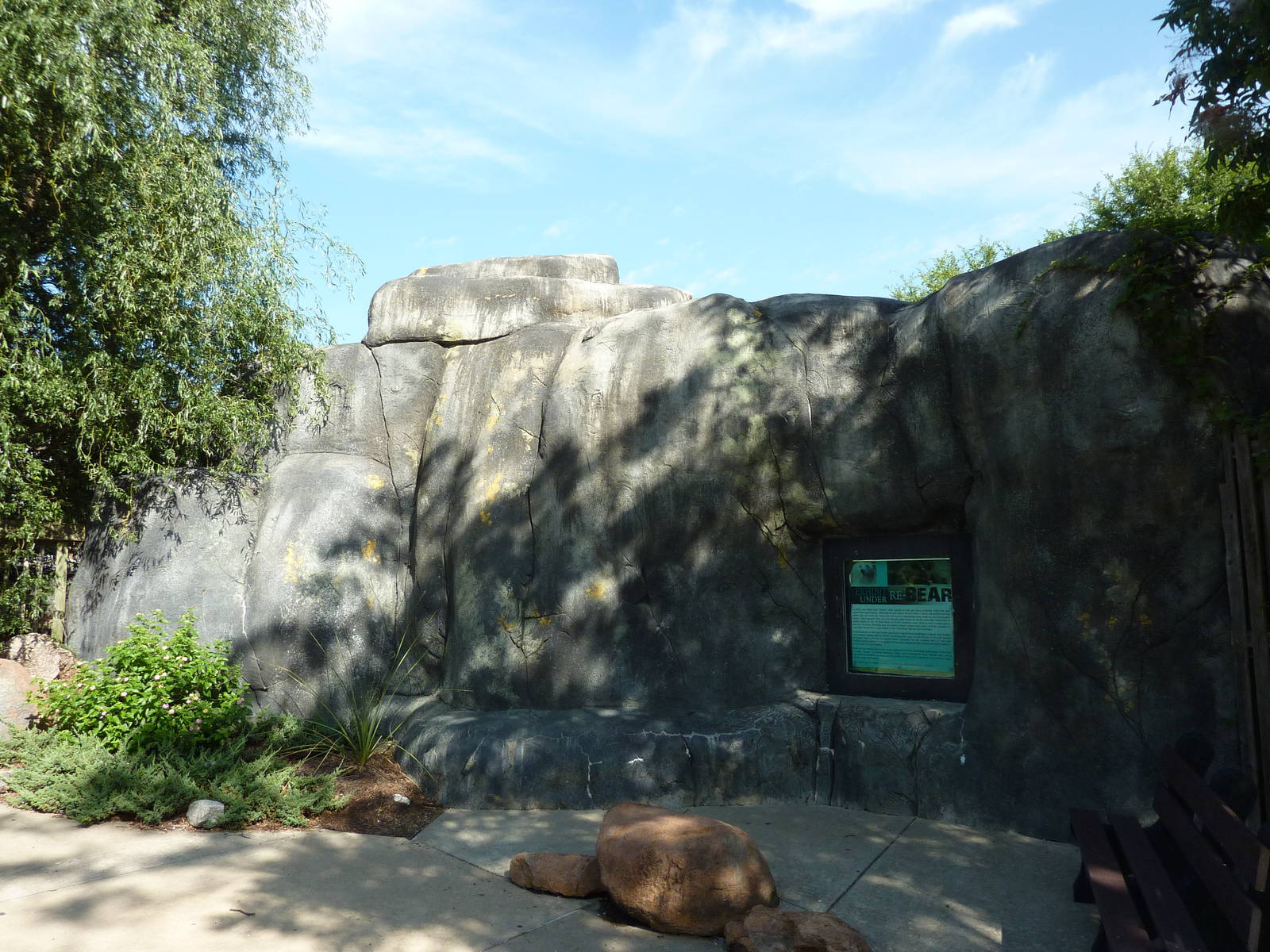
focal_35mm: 25
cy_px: 476
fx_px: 917
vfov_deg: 54.9
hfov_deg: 69.4
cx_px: 635
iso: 125
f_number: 3.3
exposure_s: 1/500
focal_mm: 4.1
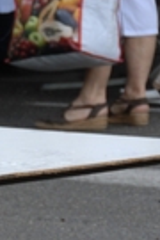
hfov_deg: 2.5
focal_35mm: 546
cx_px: -359
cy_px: 160
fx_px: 3640
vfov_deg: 3.8
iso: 100
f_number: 6.3
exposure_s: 1/100
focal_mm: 82
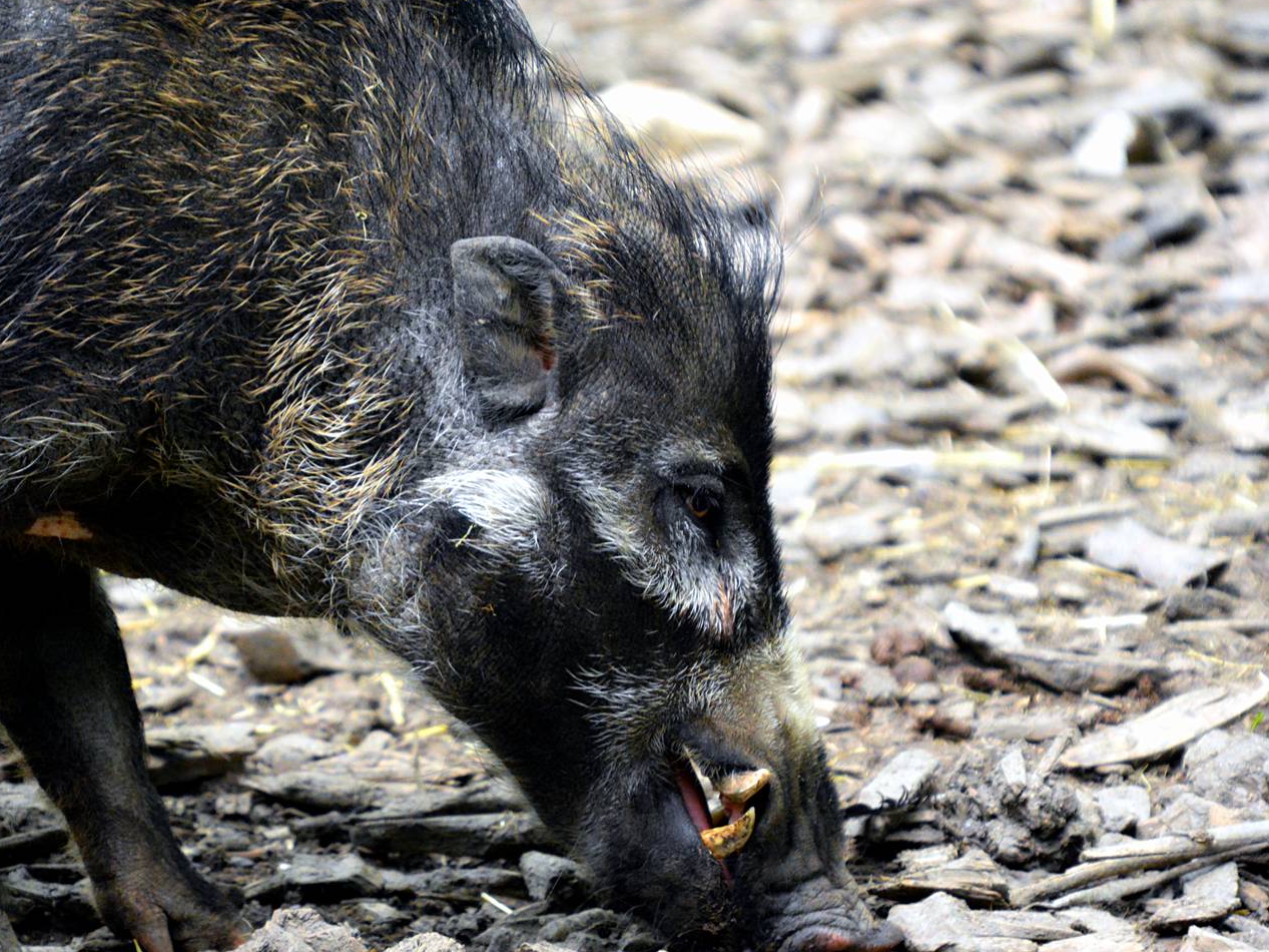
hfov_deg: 3.4
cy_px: 526
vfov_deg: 2.6
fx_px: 21370
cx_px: 474
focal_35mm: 583
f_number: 6.3
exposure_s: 1/320
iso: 3200
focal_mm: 320
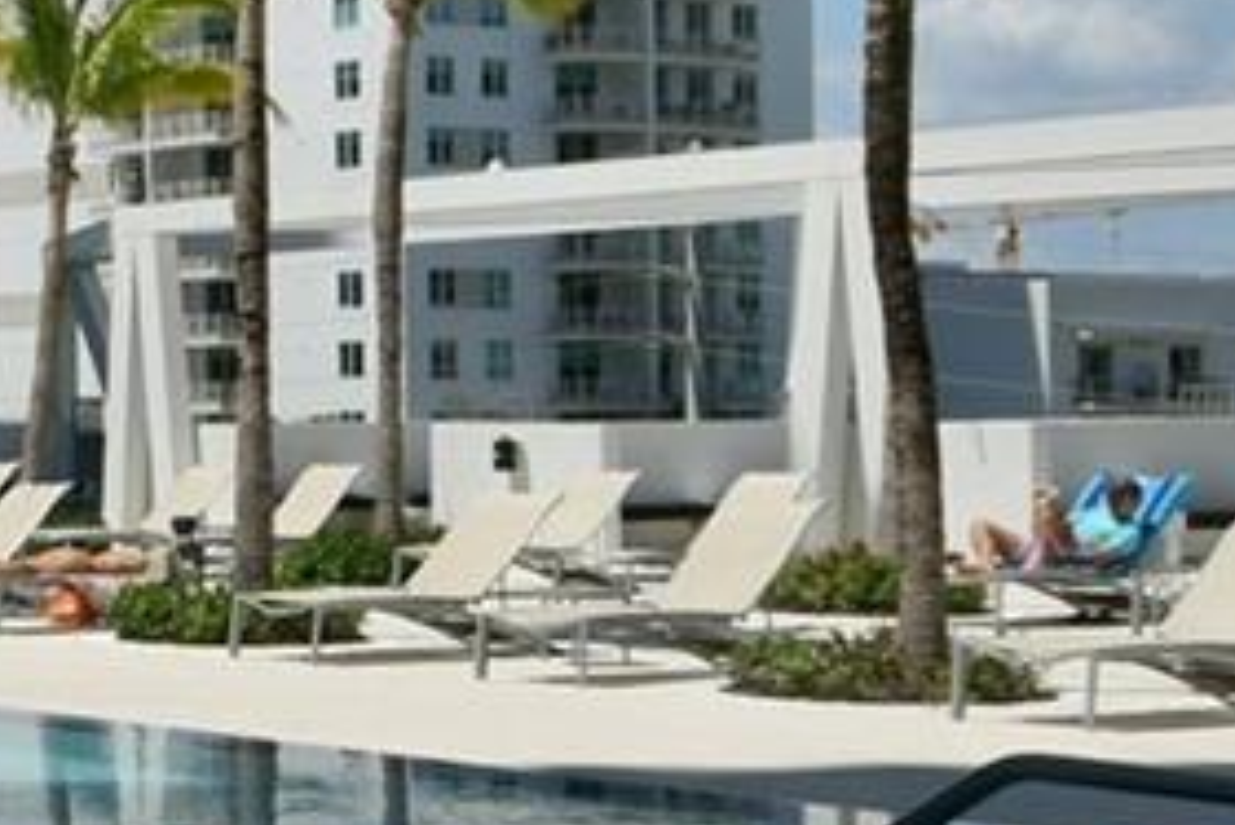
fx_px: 3329
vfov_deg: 14.1
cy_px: 344
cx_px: -741
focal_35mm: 97
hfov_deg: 18.1
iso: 100
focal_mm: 11.5
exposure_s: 1/320
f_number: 9
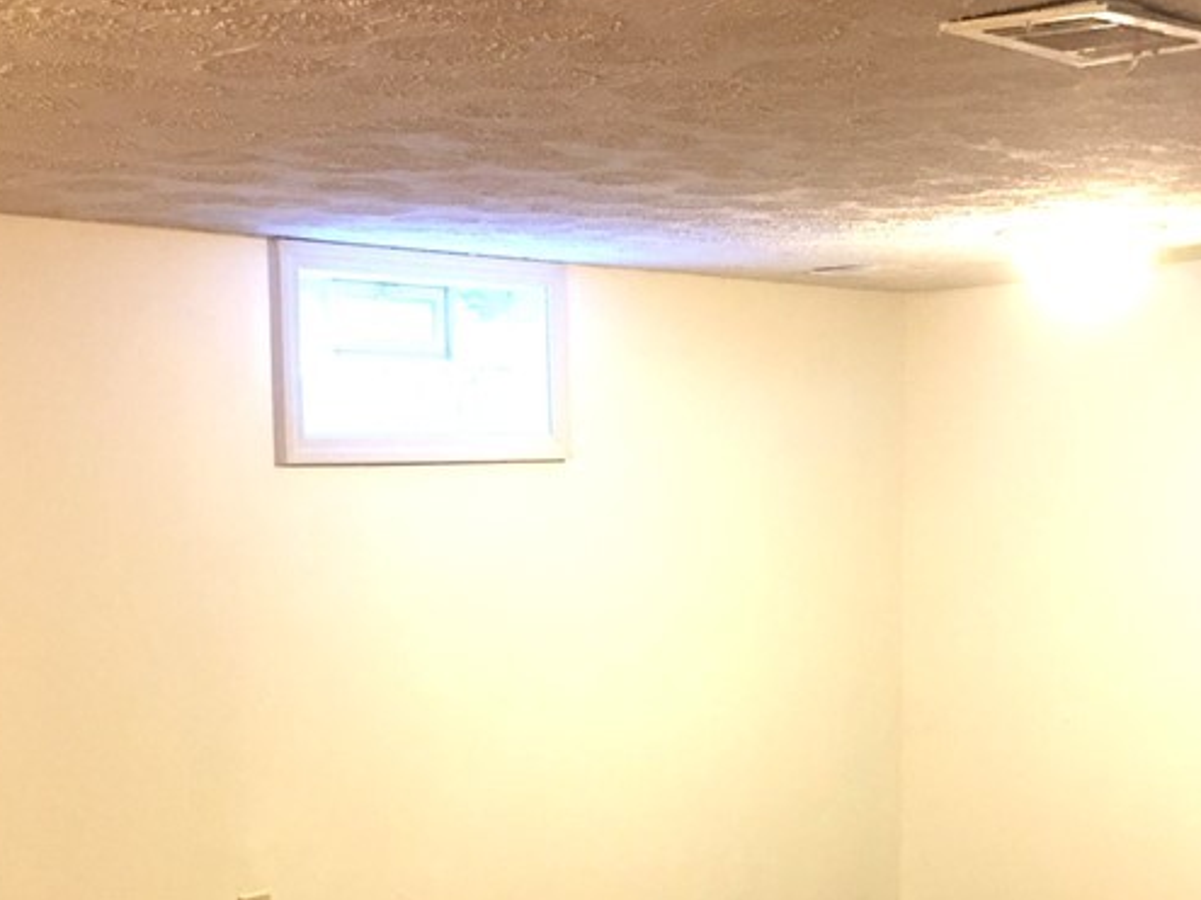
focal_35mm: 60
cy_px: 827
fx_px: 2081
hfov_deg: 32.2
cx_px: 546
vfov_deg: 23.7
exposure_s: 1/4
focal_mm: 4.15
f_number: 2.2
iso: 64
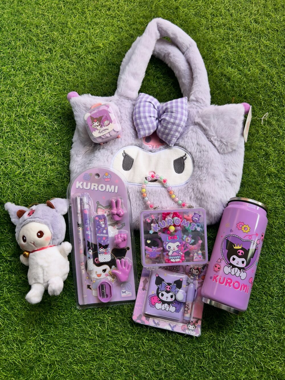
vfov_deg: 67.3
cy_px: 190
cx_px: 142
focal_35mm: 26
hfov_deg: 53.1
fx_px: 285
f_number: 1.5
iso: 64
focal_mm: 5.7
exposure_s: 1/121
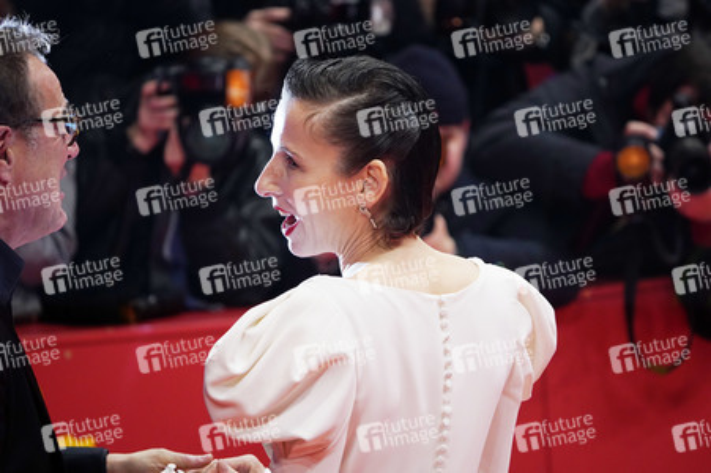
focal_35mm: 200
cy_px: 236
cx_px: 356
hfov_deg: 10.3
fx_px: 3947
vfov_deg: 6.9
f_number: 5.6
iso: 3200
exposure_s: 1/320
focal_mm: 200
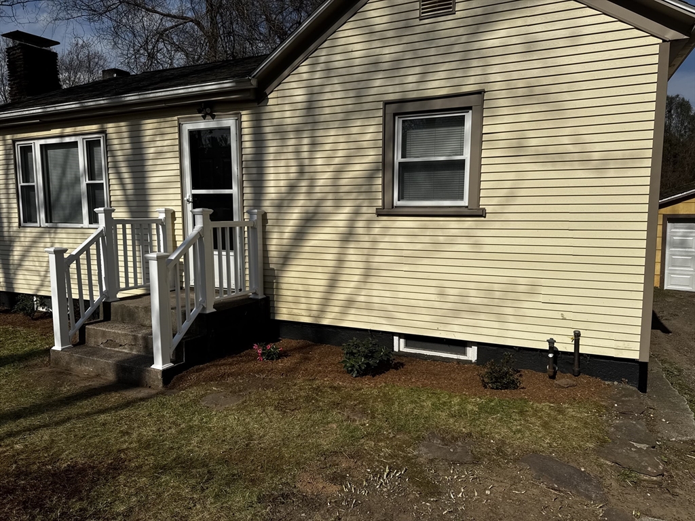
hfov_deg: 71.6
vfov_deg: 56.8
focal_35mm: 24
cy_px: 260
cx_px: 348
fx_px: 482
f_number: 1.78
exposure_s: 1/12346
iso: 64
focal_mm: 6.76
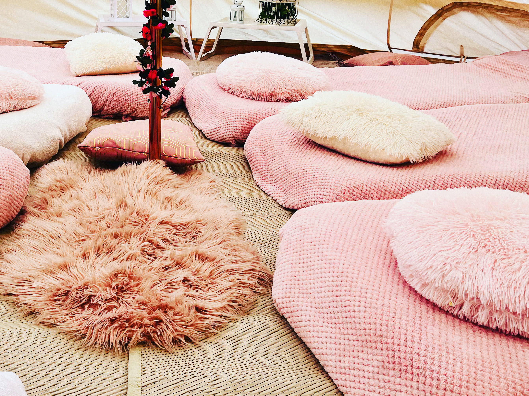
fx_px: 596
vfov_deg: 36.6
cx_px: 145
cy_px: 147
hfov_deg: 46.5
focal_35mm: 39
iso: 40
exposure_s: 1/228
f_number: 1.6
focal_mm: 5.1
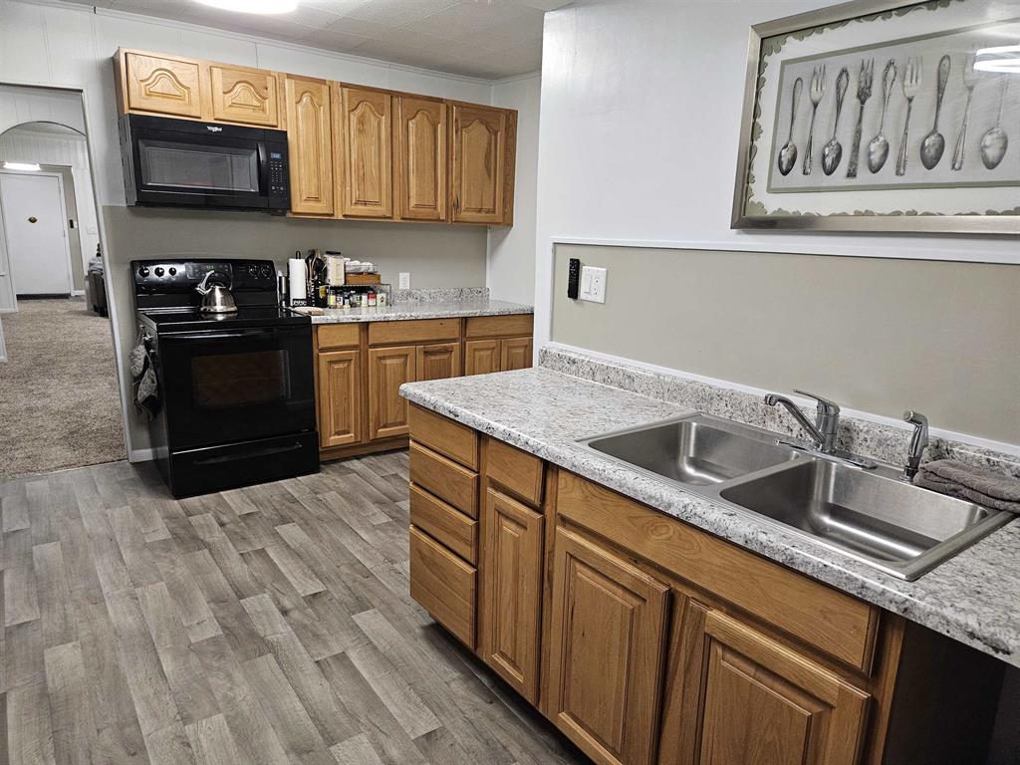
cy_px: 382
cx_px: 510
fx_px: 678
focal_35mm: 23
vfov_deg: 58.9
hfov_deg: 73.9
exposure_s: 1/120
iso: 640
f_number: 1.8
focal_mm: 5.4
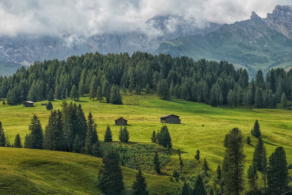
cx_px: 146
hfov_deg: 19.5
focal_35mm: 105
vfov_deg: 13.0
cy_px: 98
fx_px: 852
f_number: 8
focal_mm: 105
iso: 320
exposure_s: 1/250
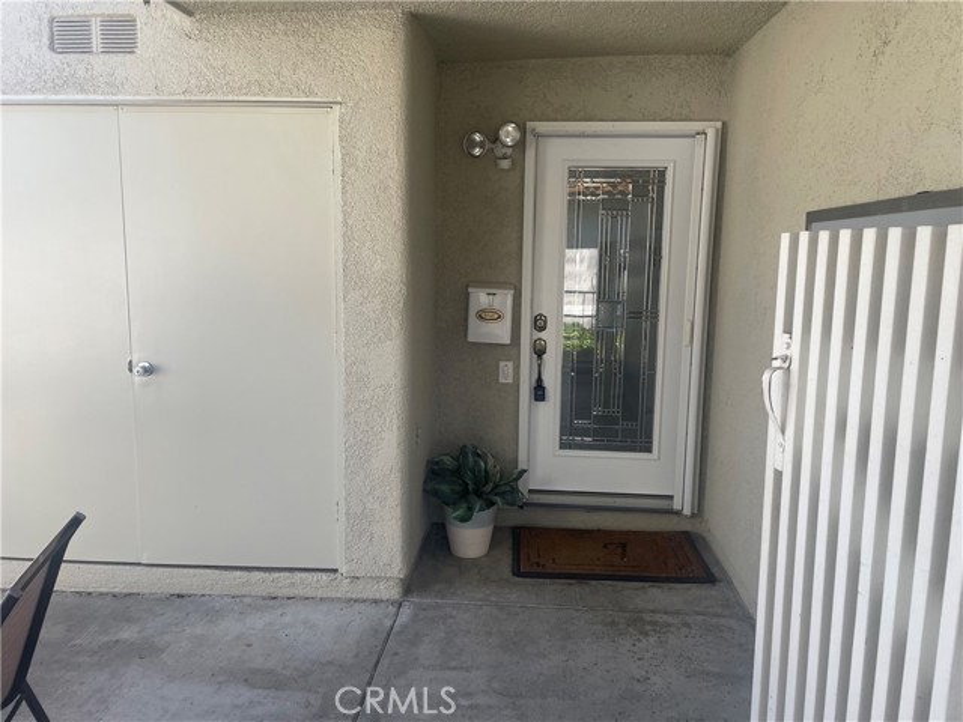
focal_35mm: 26
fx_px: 723
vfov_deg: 53.1
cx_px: 482
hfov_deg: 67.3
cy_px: 361
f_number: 1.6
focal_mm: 4.2
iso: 32
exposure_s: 1/518
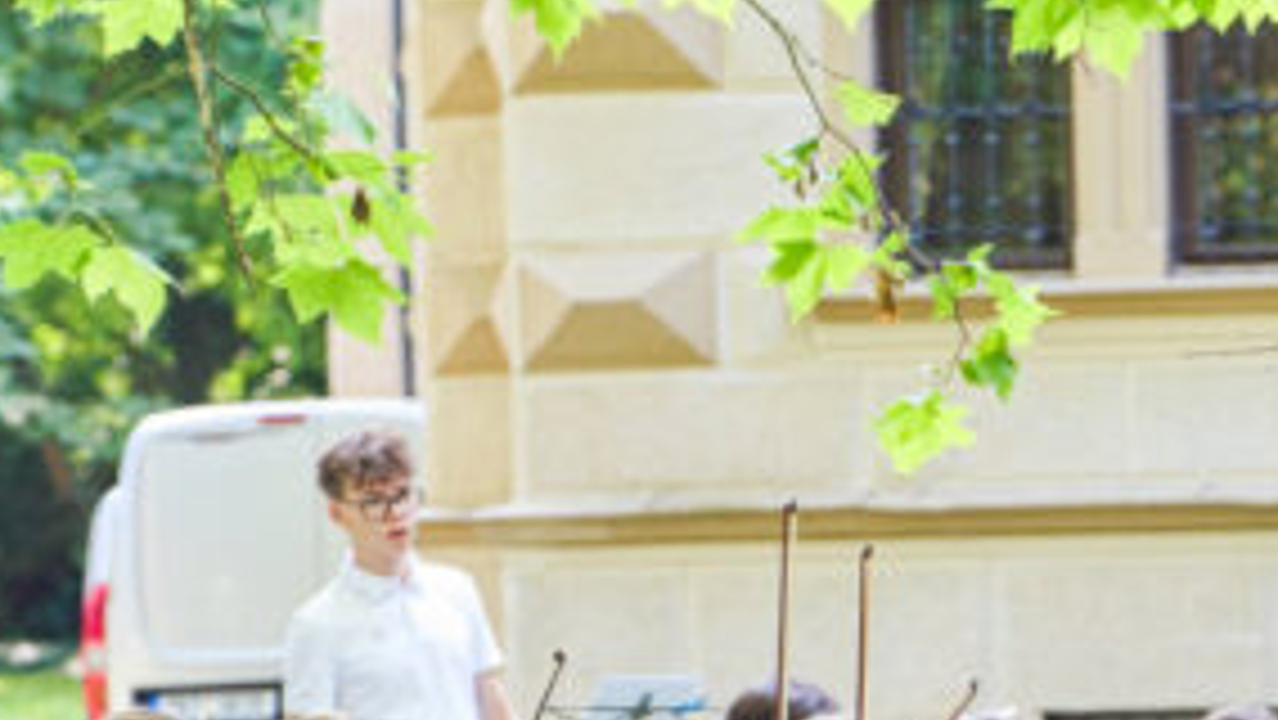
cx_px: 1228
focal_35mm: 242
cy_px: 695
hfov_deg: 8.9
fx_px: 8204
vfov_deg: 5.0
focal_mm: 82
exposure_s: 1/800
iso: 2000
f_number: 2.8
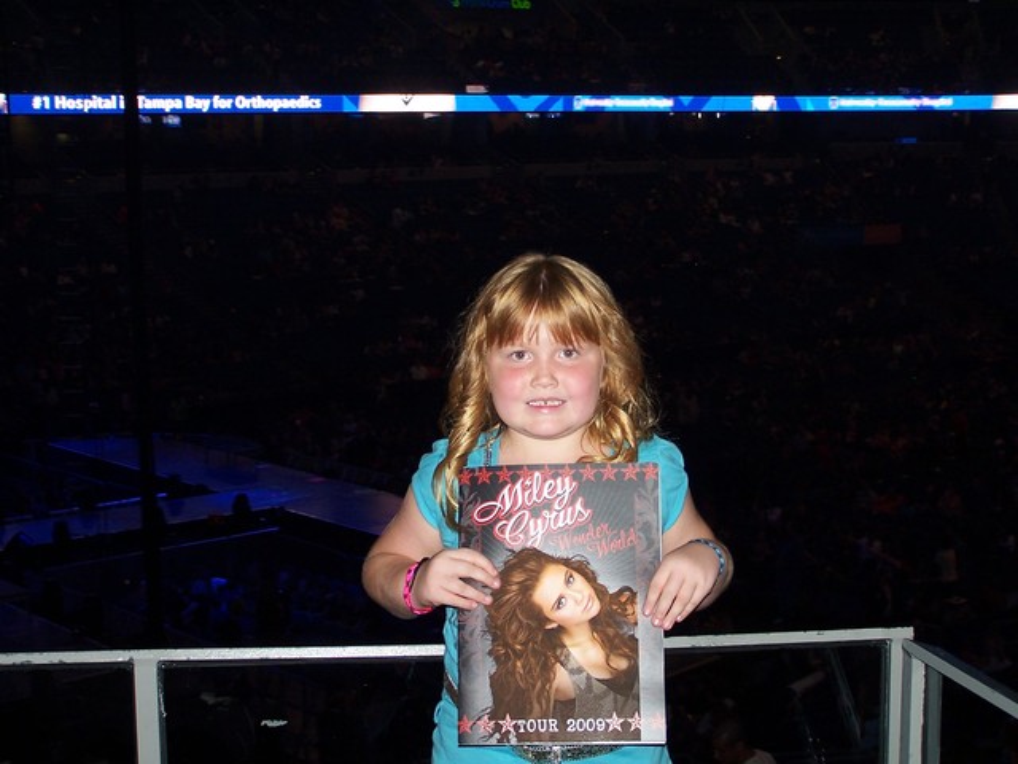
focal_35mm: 67
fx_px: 1970
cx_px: 509
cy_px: 382
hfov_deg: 29.0
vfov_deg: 21.9
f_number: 3.2
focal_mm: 11.1
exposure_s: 1/60
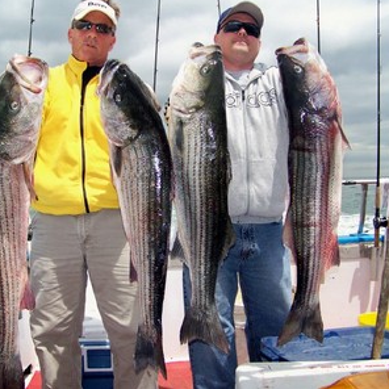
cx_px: 163
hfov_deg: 39.1
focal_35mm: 43
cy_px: 193
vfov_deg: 39.2
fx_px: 547
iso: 64
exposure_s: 1/1000
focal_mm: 5.85
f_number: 2.8
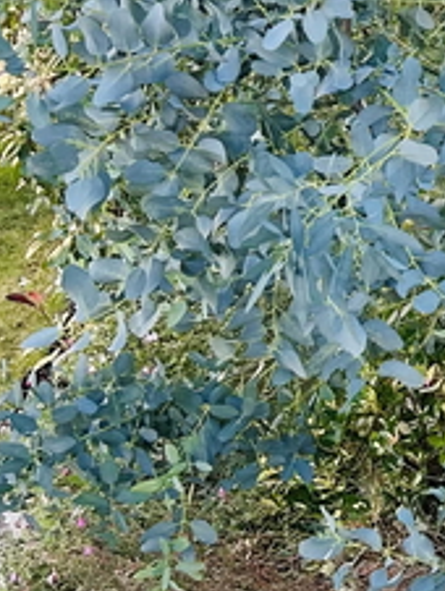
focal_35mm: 124
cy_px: 136
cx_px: 866
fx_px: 2121
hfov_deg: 11.0
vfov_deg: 15.8
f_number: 1.5
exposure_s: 1/300
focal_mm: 5.7
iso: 50
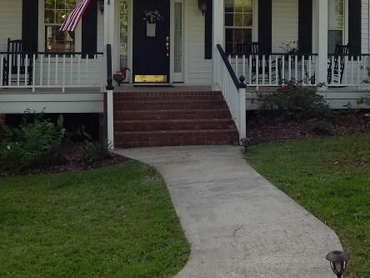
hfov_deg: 36.2
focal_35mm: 53
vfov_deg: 26.8
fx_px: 567
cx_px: 193
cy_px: 43
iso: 125
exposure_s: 1/320
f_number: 3
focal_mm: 4
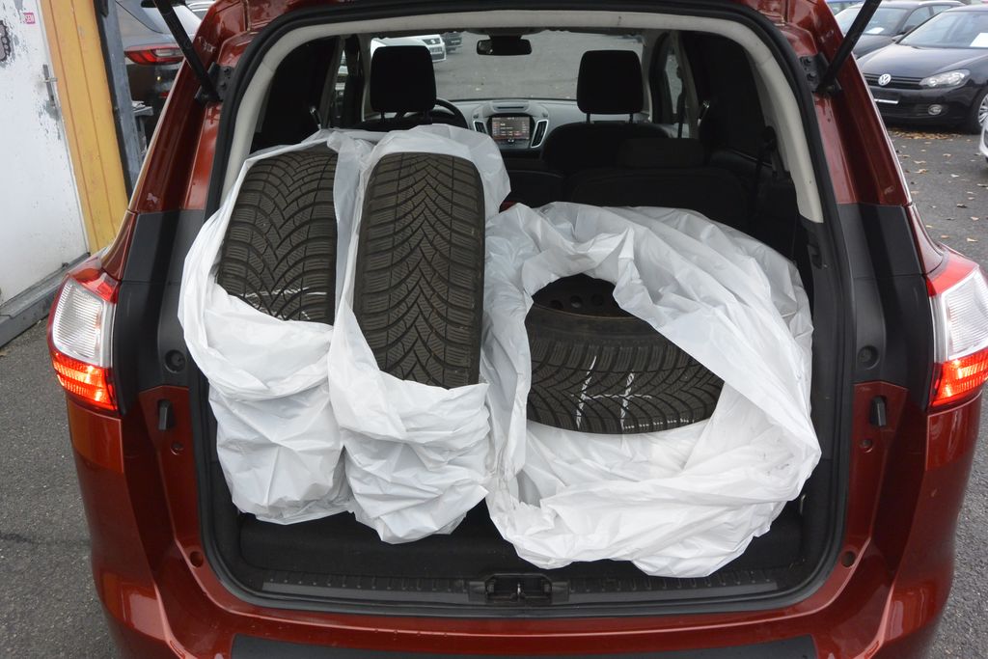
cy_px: 330
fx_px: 796
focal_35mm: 29
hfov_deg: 63.7
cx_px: 494
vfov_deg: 45.0
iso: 400
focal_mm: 11
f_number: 3.5
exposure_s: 1/100
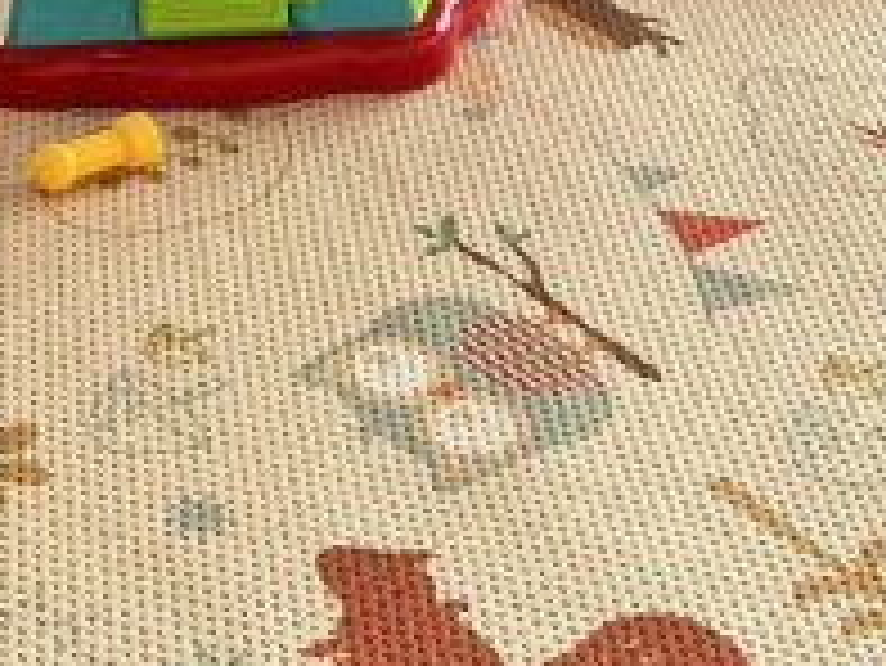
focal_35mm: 113
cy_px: -598
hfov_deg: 17.0
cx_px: -27
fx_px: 2894
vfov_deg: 11.9
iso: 16
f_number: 1.8
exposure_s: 1/136
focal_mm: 3
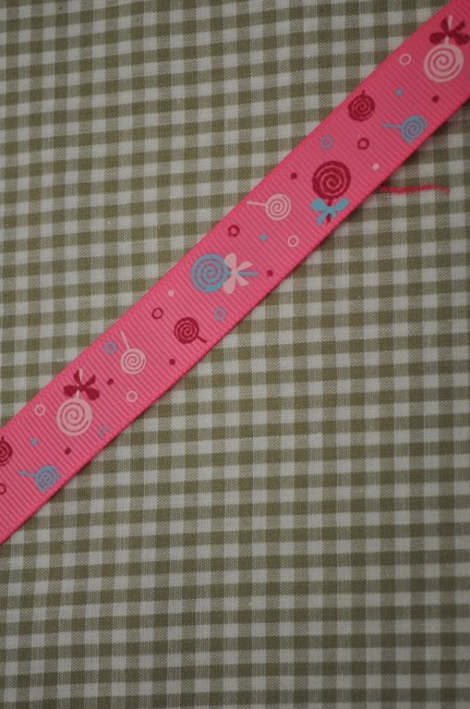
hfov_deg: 20.1
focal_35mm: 68
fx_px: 1326
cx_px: 235
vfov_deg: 29.9
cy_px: 354
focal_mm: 45
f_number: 5.3
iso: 400
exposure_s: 1/60
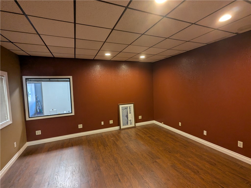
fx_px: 116
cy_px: 94
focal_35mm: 16
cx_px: 126
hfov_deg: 94.5
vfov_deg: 78.1
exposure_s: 1/30
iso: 155
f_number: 2.2
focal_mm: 2.22
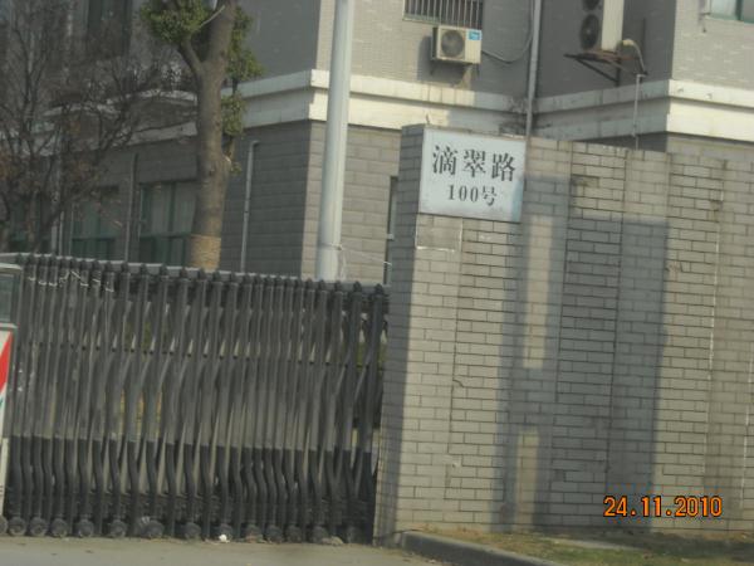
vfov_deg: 14.1
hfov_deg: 18.7
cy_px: 283
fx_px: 2287
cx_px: 377
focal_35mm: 105
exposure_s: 1/250
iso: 95
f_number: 4.7
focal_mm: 17.1
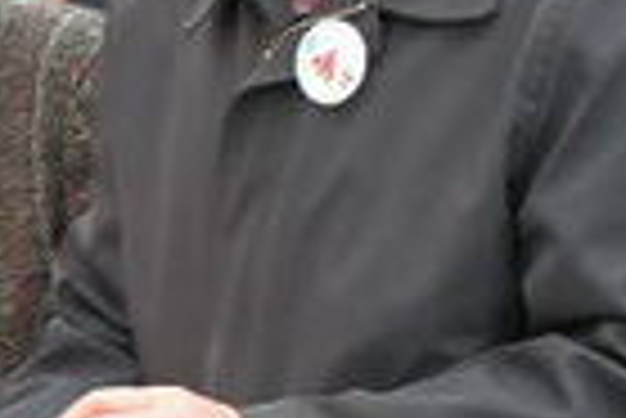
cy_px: 312
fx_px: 4613
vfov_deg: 5.2
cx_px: 113
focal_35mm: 265
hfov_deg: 7.7
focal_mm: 11.9
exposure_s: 1/100
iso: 125
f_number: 3.3
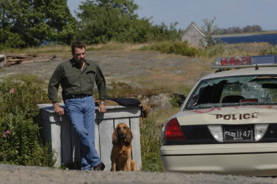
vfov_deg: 4.6
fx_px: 2306
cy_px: 92
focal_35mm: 300
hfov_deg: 6.9
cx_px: 138
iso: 100
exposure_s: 1/250
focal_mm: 200
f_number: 10
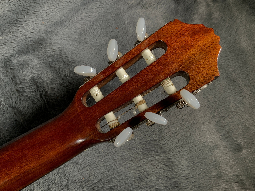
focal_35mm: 30
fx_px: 221
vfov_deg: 46.8
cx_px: 128
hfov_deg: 60.0
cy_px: 94
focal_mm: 3
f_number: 1.8
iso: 25
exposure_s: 1/104
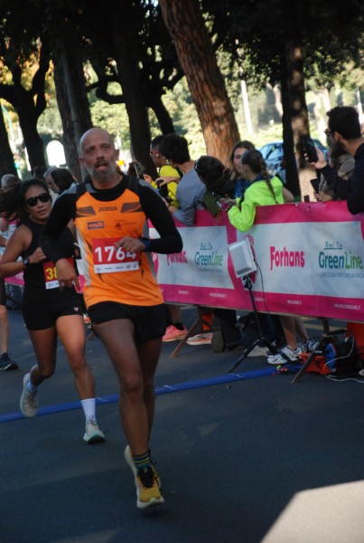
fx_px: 2150
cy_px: 272
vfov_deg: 14.4
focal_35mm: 142
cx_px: 182
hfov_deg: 9.7
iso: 1000
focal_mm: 95
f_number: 5.6
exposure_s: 1/400
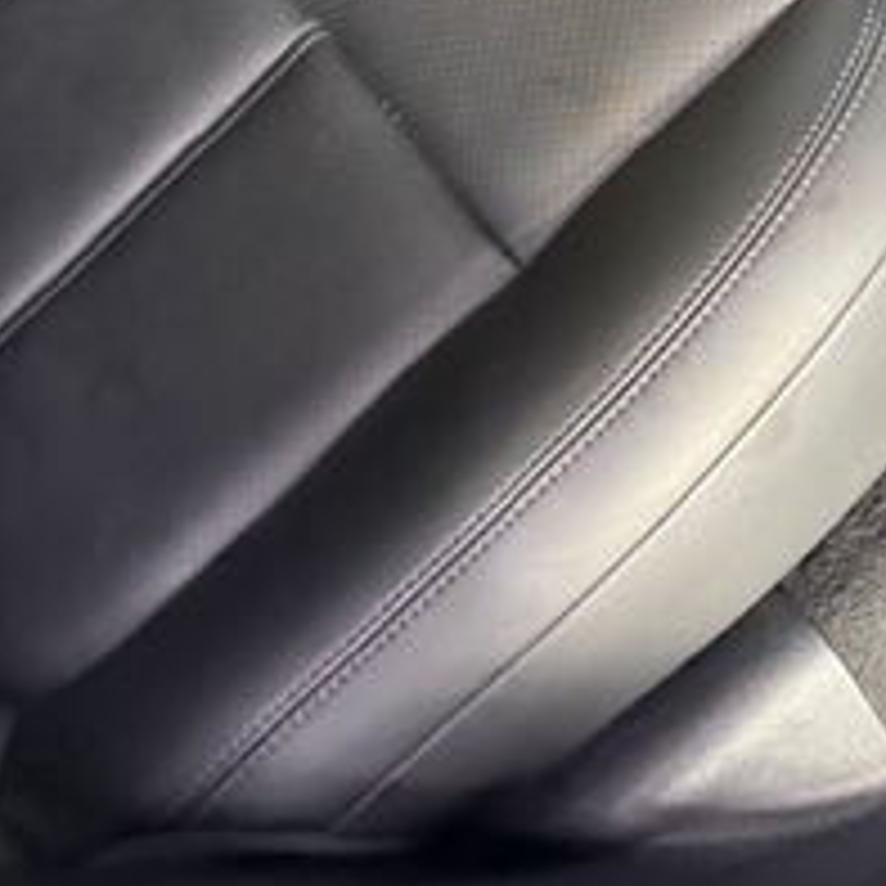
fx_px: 1998
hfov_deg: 23.7
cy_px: 184
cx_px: 922
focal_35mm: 69
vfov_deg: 24.6
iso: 800
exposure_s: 1/30
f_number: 1.78
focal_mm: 6.76
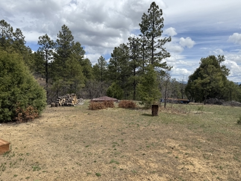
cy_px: 90
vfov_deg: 56.8
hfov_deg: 71.6
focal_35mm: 24
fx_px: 167
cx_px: 120
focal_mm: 6.76
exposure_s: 1/6711
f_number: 1.78
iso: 80
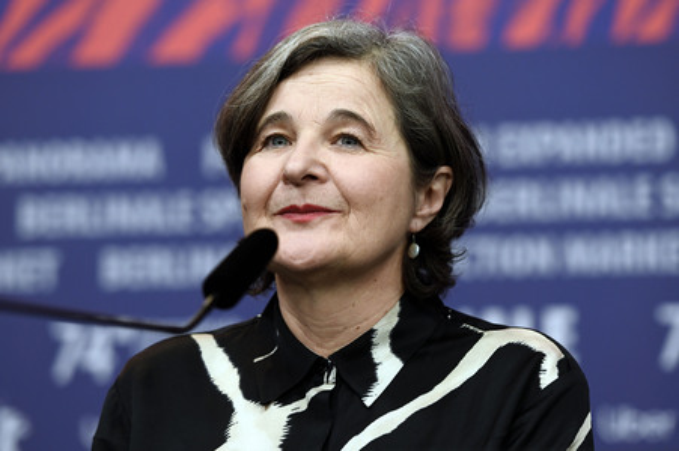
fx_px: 3015
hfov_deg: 12.8
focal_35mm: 160
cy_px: 226
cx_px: 340
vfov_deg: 8.6
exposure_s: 1/250
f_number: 3.5
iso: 1000
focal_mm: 160
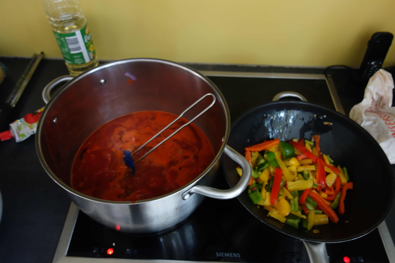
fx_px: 307
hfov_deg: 65.5
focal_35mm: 28
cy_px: 132
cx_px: 198
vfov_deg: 46.4
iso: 800
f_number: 1.8
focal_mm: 10.4
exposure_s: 1/60
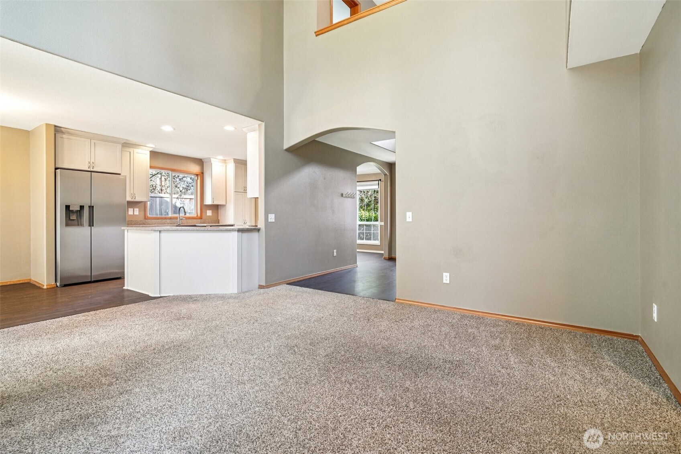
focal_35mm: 16
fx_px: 303
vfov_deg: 73.7
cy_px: 227
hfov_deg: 96.7
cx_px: 340
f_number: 8
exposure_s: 1/30
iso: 1600
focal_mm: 16
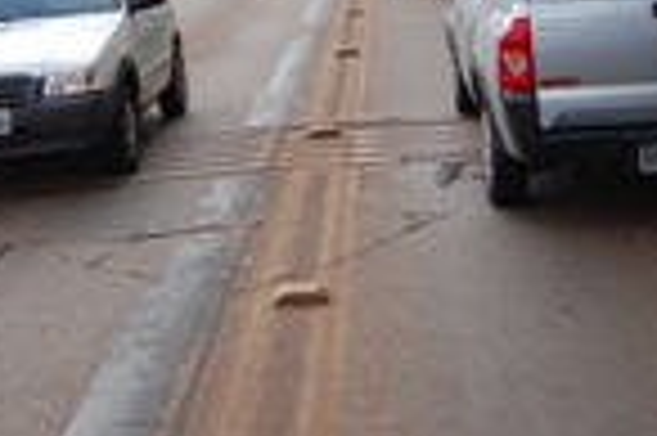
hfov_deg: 27.2
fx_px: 1349
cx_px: 220
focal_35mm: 74
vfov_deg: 17.1
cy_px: -153
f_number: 3.5
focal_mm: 18
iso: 200
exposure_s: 1/640
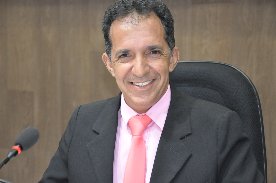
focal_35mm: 112
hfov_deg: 18.2
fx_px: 861
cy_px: 92
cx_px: 138
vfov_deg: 12.1
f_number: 5.3
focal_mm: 75
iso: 2000
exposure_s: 1/60
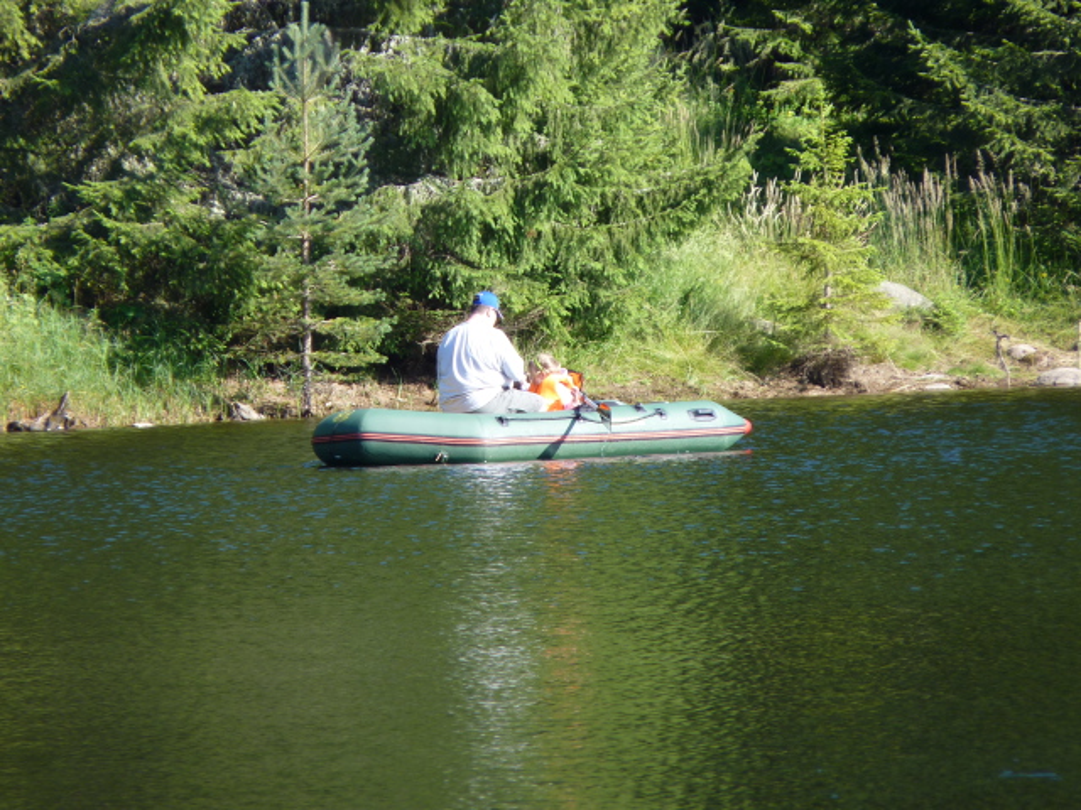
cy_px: 405
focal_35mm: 486
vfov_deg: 3.1
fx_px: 15177
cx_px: 540
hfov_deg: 4.1
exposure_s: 1/125
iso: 80
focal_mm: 86.4
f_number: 4.4
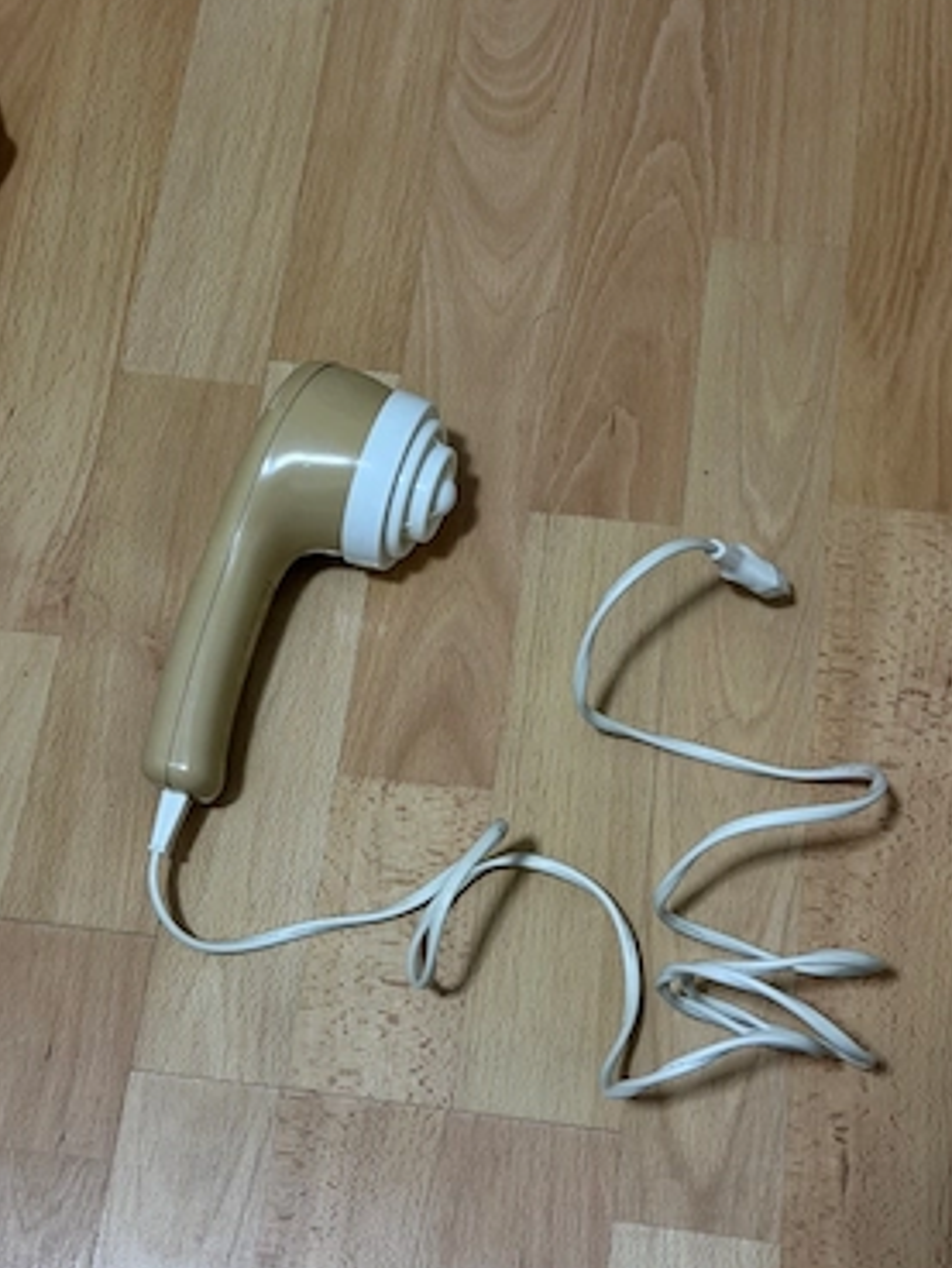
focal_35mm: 52
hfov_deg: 28.0
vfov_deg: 36.8
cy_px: 632
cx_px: 488
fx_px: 1906
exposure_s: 1/40
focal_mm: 6.76
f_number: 1.78
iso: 500
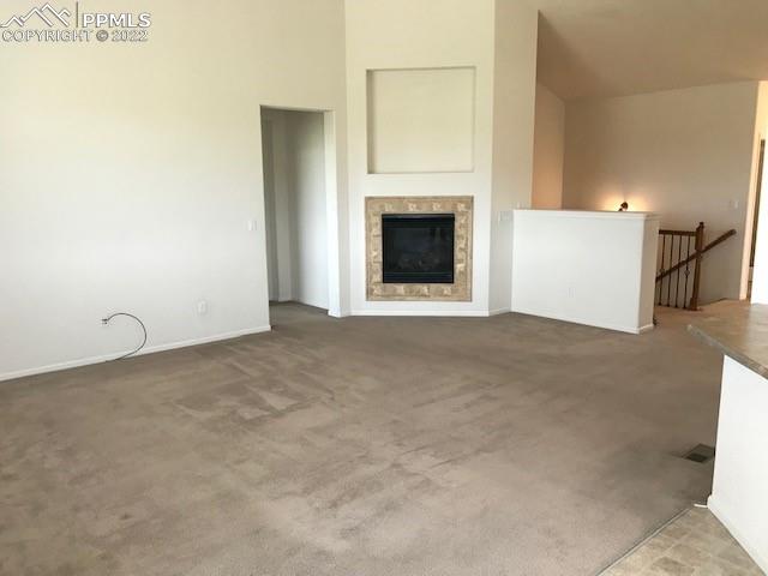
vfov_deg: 49.7
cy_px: 288
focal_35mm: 28
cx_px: 384
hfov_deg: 63.4
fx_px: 621
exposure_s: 1/40
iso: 25
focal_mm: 3.99
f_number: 1.8
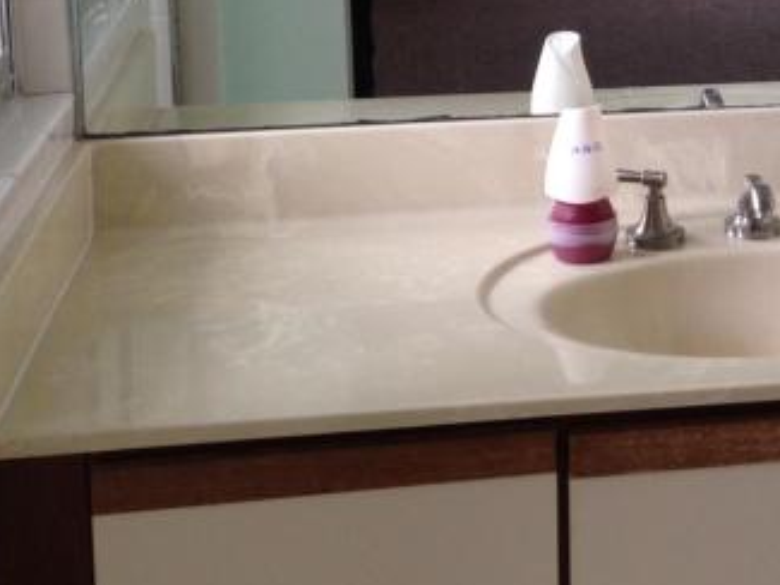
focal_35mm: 104
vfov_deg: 13.9
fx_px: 2344
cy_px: -50
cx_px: 821
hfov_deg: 18.3
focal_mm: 4.12
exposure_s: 1/60
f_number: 2.4
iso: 50
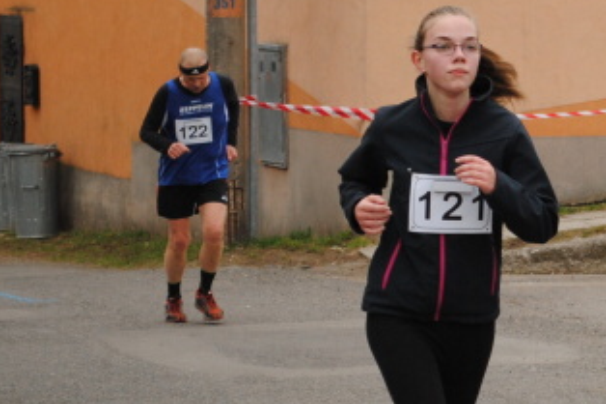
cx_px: 587
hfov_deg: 10.5
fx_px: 3267
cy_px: 200
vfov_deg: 7.1
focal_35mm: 194
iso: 400
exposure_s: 1/320
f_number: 5.6
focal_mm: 55
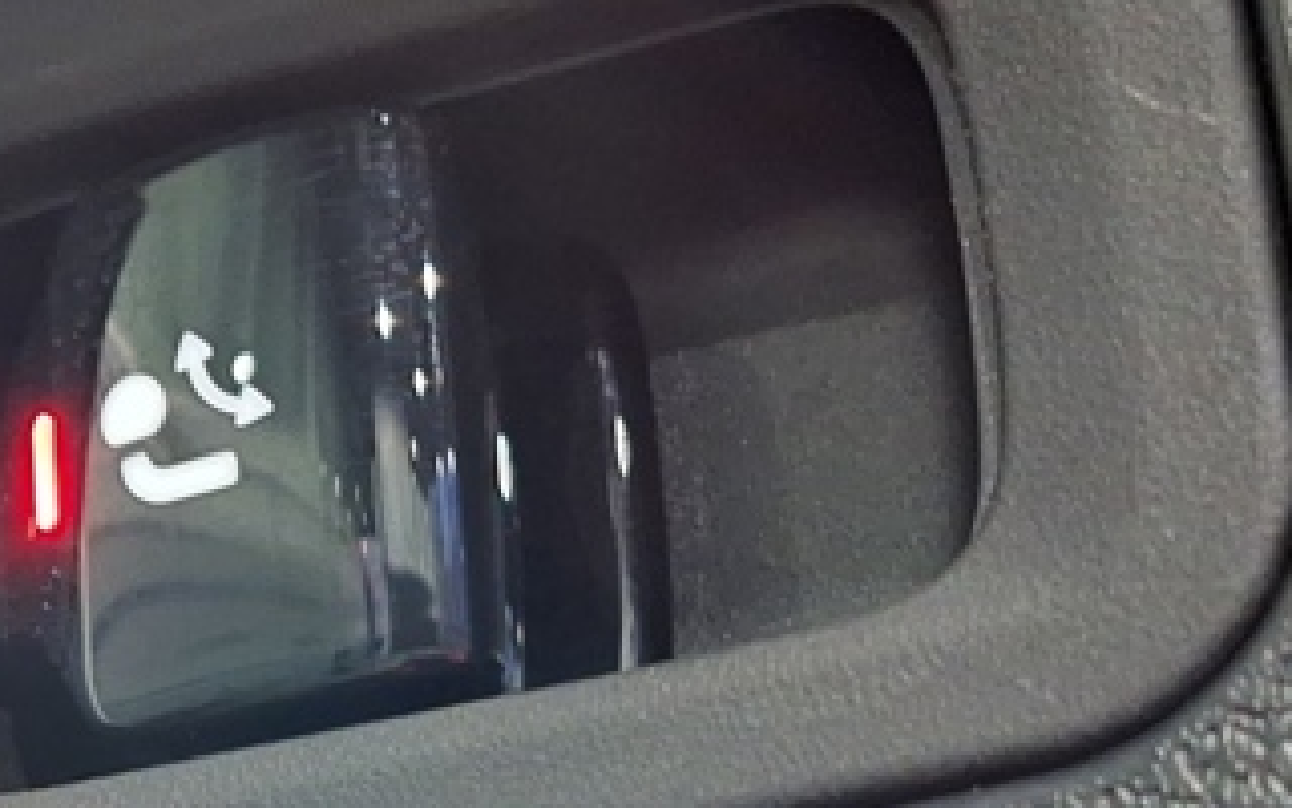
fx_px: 2148
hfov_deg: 32.9
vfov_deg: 21.3
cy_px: 396
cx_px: 331
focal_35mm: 61
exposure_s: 1/25
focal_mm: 5.54
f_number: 1.8
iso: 800
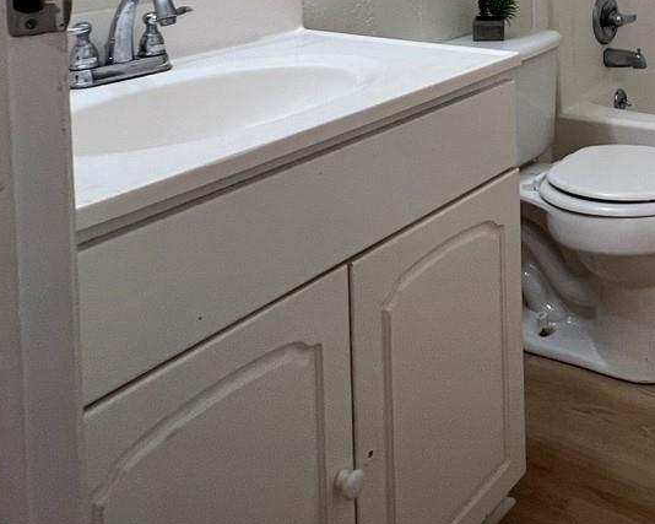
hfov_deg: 43.5
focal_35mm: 38
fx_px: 737
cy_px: -101
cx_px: 599
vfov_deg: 32.5
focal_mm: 1.57
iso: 100
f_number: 1.8
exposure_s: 1/120
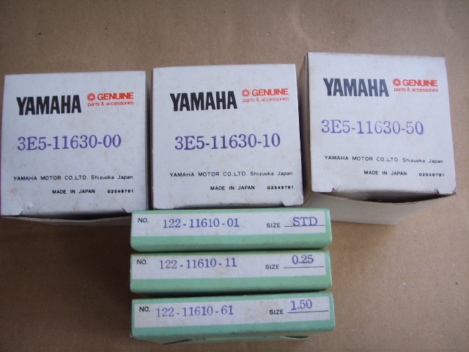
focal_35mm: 39
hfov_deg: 47.9
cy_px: 176
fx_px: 528
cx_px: 234
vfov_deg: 36.8
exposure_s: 1/20
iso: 63
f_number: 3.5
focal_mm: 6.6
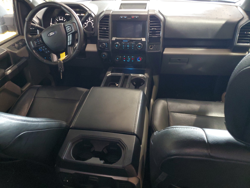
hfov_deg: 67.3
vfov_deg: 53.1
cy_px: 94
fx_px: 188
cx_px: 125
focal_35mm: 26
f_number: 1.5
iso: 285
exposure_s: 1/15
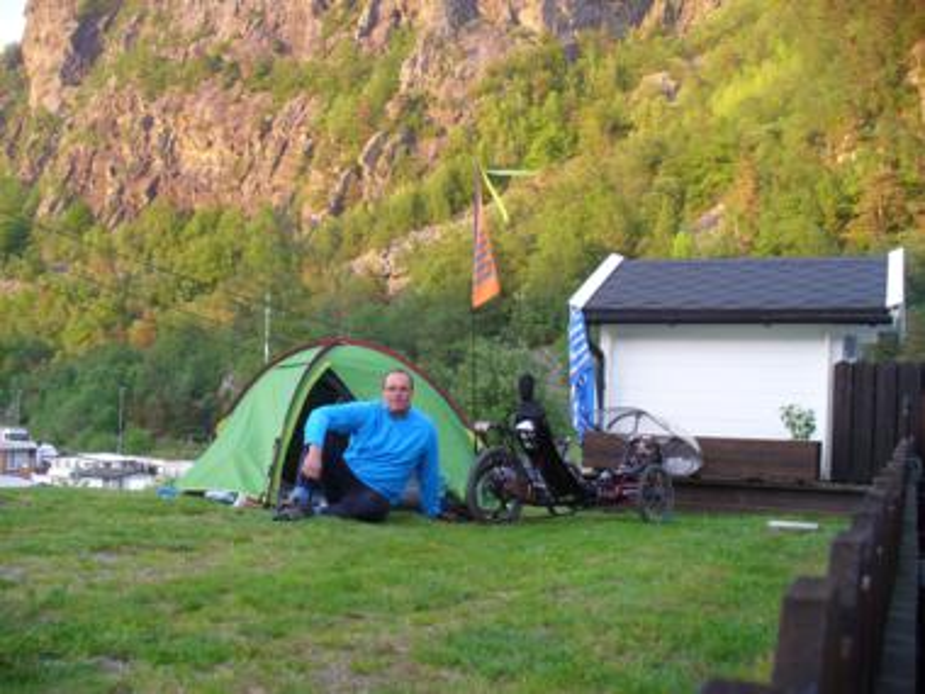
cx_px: 462
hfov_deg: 50.1
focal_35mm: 37
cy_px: 347
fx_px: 989
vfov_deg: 38.7
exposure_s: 1/50
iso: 64
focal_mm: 6.1
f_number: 2.8
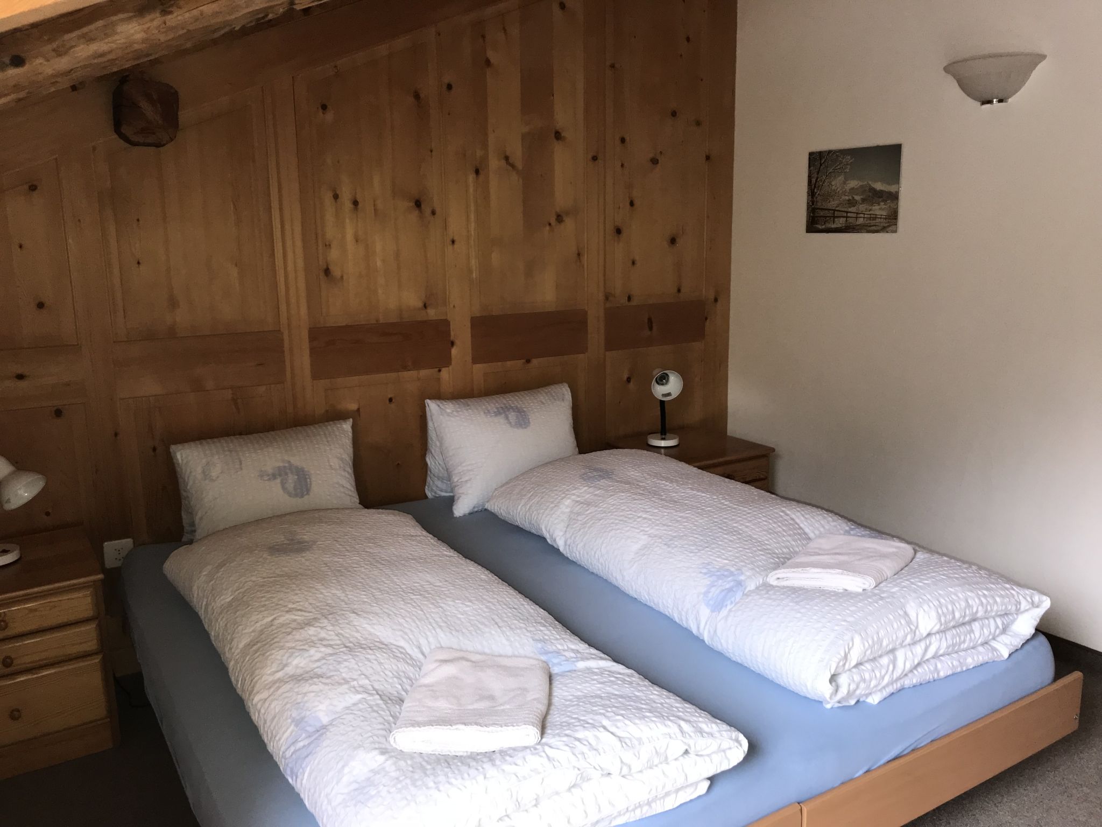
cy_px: 414
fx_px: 891
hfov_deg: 63.4
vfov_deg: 49.7
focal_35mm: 28
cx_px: 551
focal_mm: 3.99
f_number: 1.8
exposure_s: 1/33
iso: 40
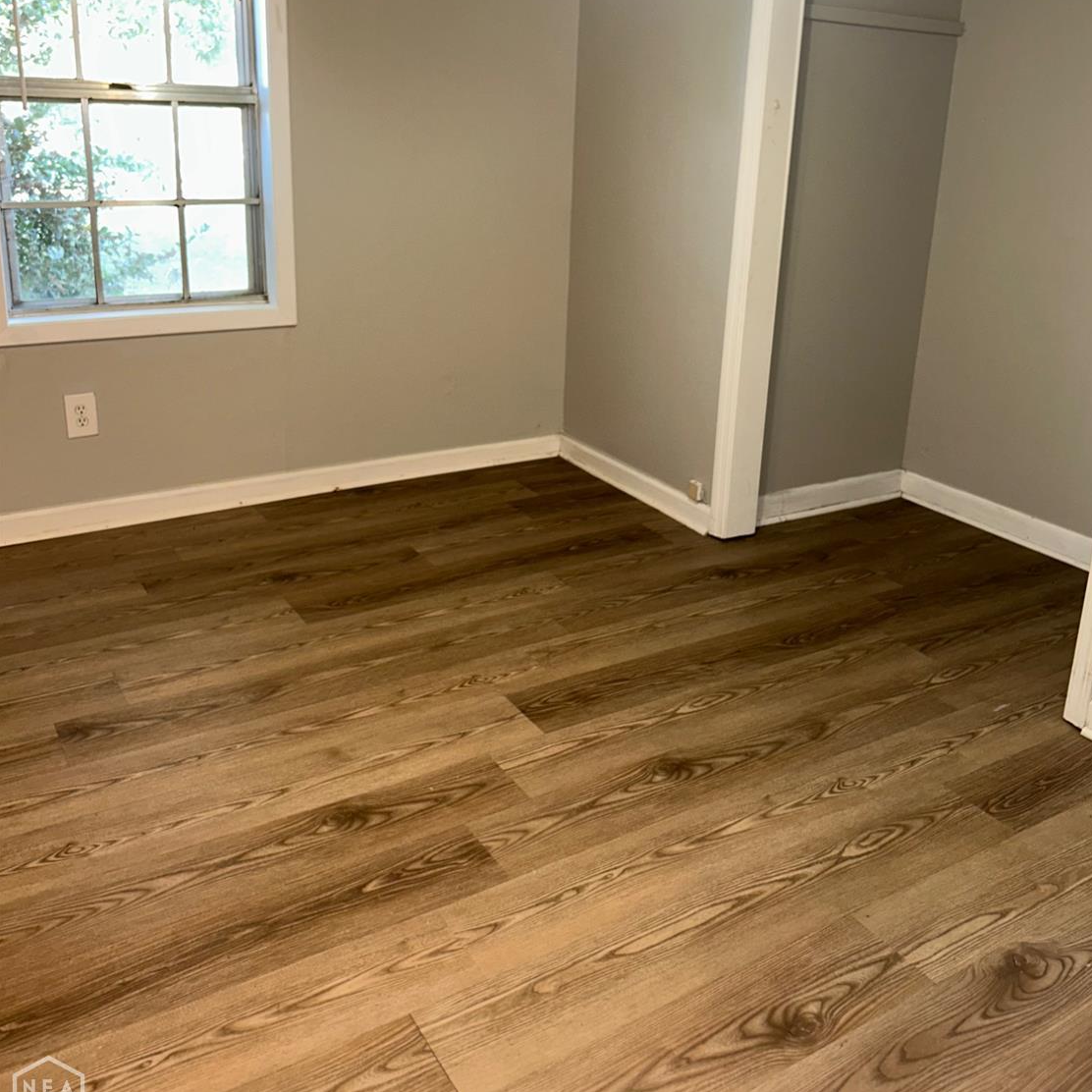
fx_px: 1106
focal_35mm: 31
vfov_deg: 52.0
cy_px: 410
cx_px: 550
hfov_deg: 52.5
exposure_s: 1/14
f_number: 1.5
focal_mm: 5.7
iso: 64
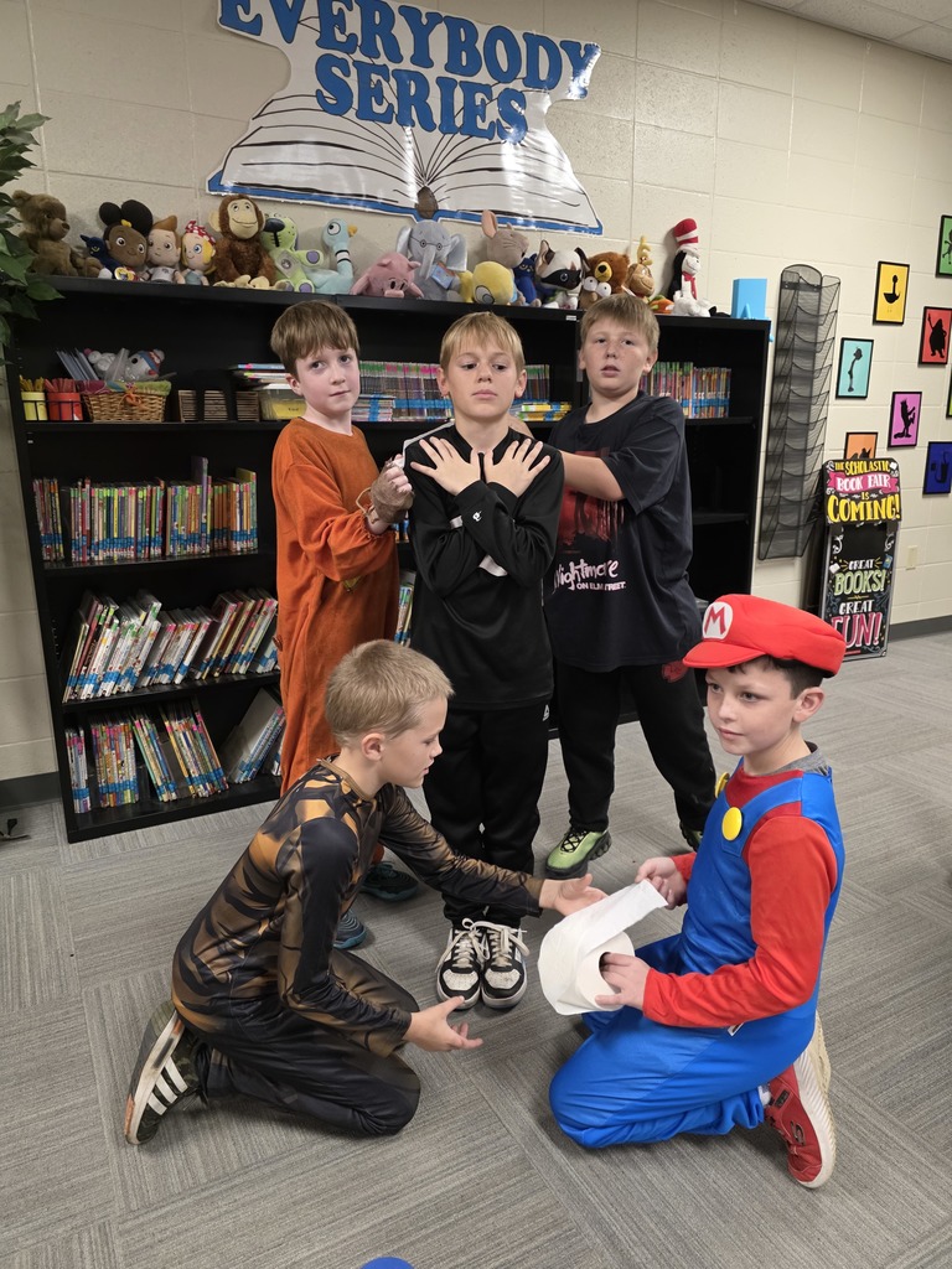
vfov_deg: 73.9
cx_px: 476
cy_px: 634
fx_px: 843
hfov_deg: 58.9
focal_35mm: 23
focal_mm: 6.3
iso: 640
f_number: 1.7
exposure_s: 1/120
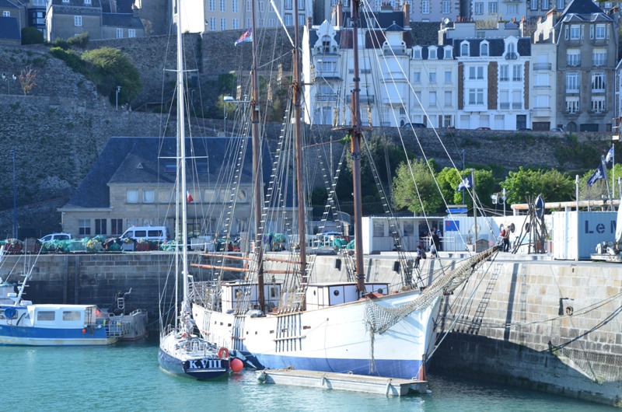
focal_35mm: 87
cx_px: 311
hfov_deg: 23.4
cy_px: 206
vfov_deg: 15.6
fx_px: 1500
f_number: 8
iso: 200
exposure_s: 1/250
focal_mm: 58
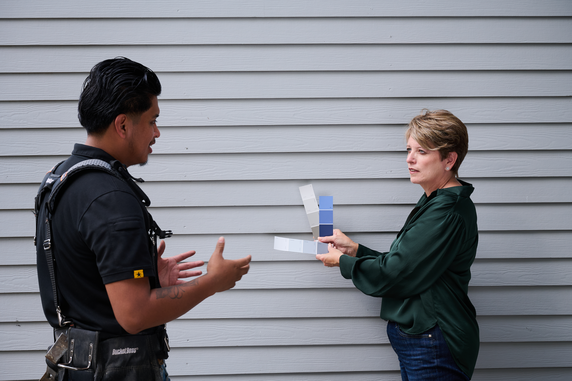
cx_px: 286
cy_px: 190
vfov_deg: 25.5
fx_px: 842
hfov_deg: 37.5
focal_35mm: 53
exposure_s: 1/160
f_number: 7.1
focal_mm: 53
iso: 180
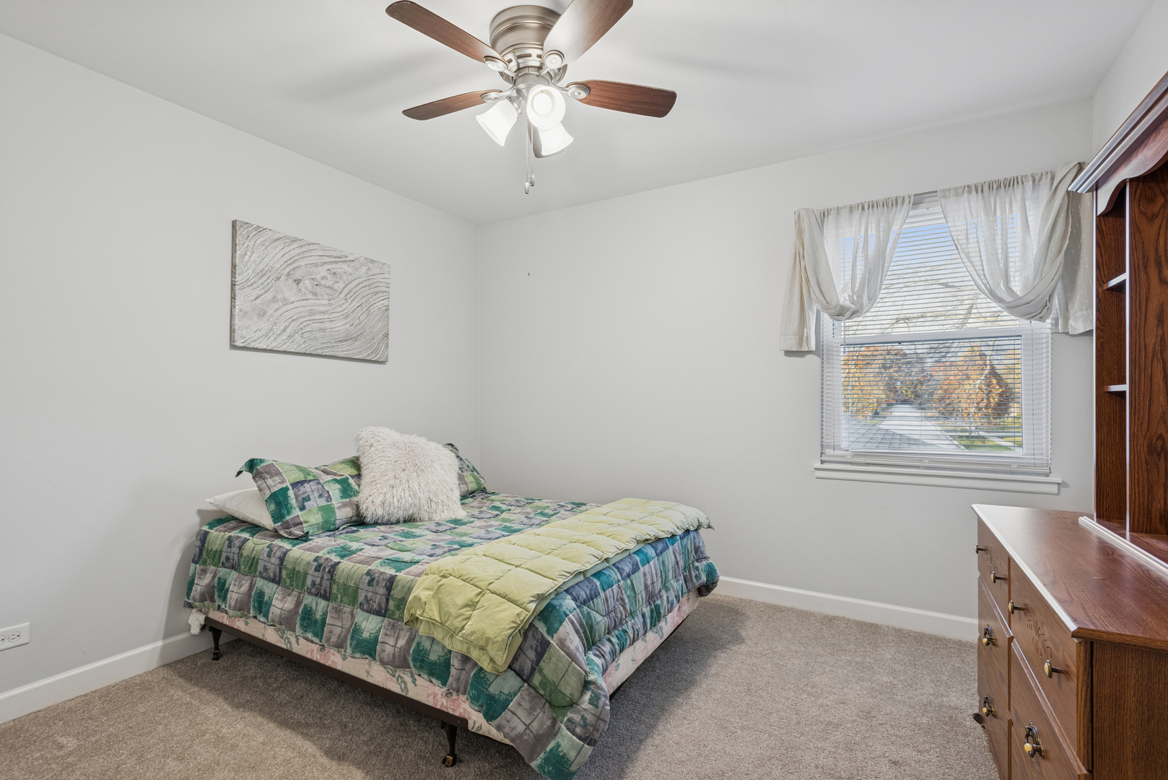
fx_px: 552
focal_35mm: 17
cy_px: 390
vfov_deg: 70.5
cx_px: 584
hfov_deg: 93.3
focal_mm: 17
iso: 400
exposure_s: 1/8
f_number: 8
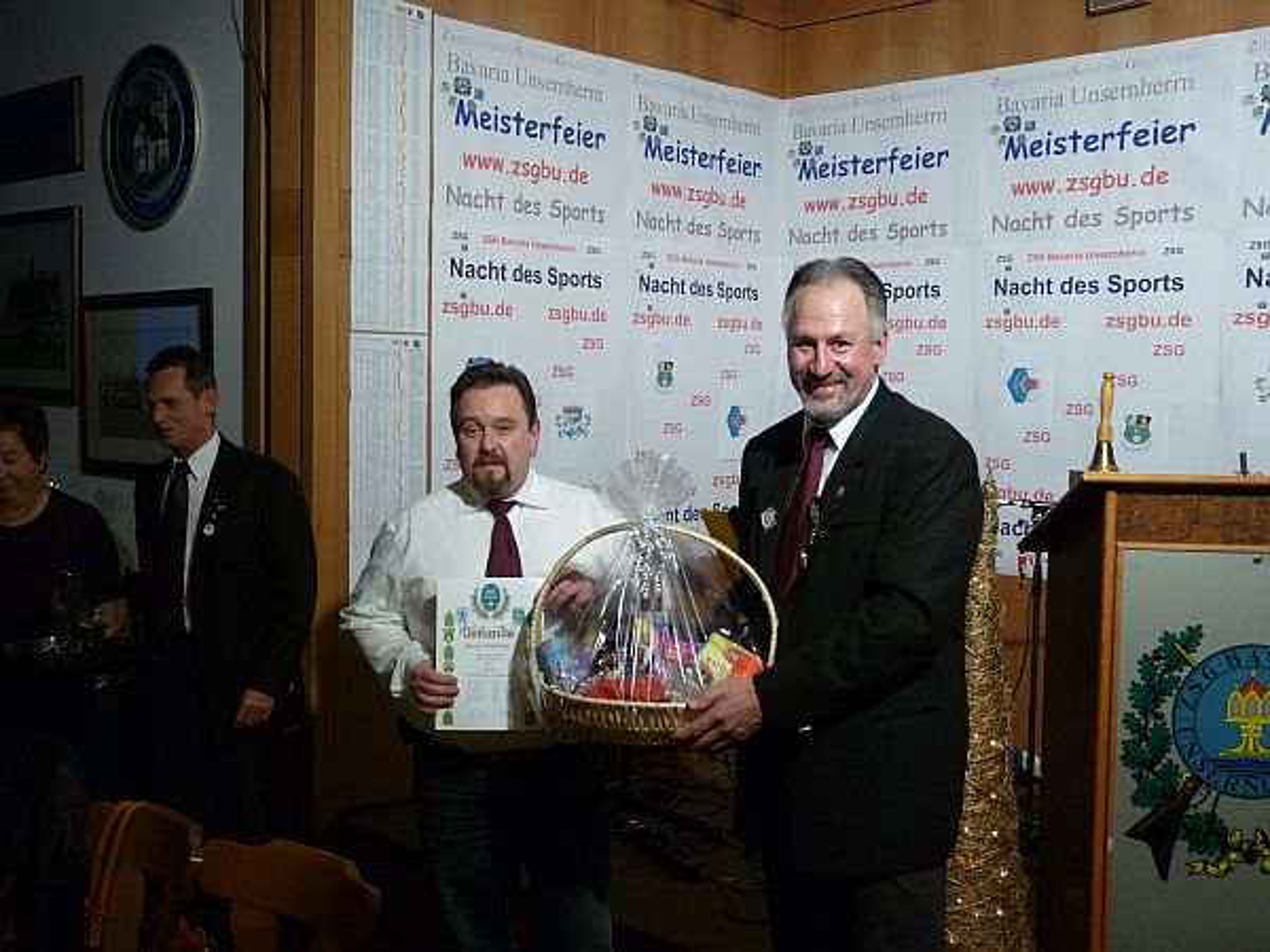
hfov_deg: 49.0
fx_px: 1394
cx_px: 635
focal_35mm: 38
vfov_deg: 37.7
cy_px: 476
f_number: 3
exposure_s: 1/30
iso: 320
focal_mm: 6.8
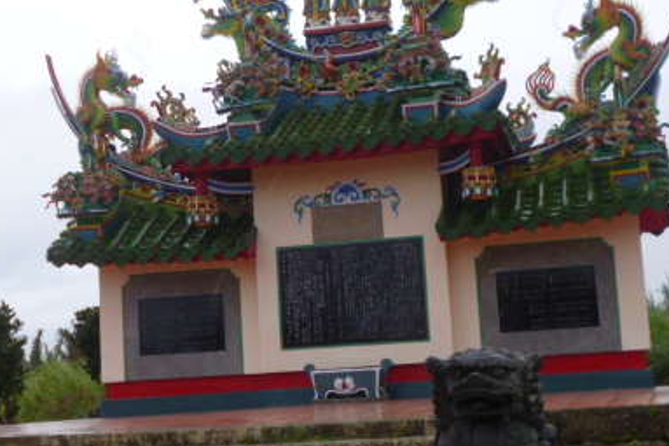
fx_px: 1226
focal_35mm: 66
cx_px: 314
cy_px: 163
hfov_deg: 30.5
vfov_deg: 20.5
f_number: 3.2
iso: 100
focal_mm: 6.8
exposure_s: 1/320
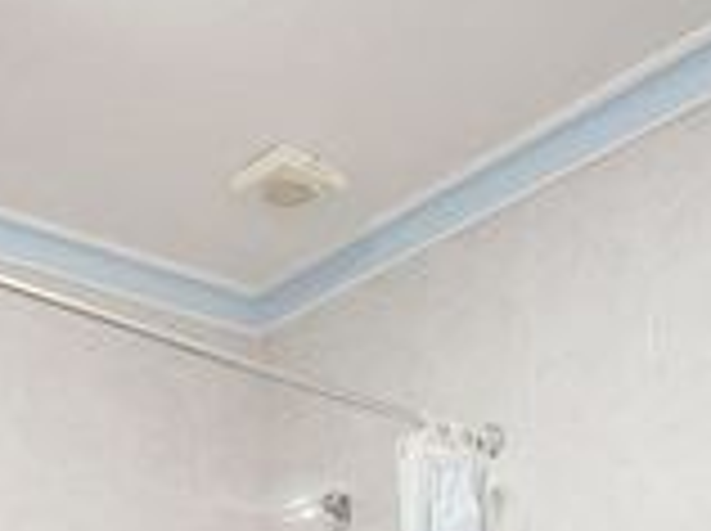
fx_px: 1189
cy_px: 927
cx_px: 250
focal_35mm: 58
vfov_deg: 19.5
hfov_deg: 33.1
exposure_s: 1/25
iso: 320
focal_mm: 1.74
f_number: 2.2
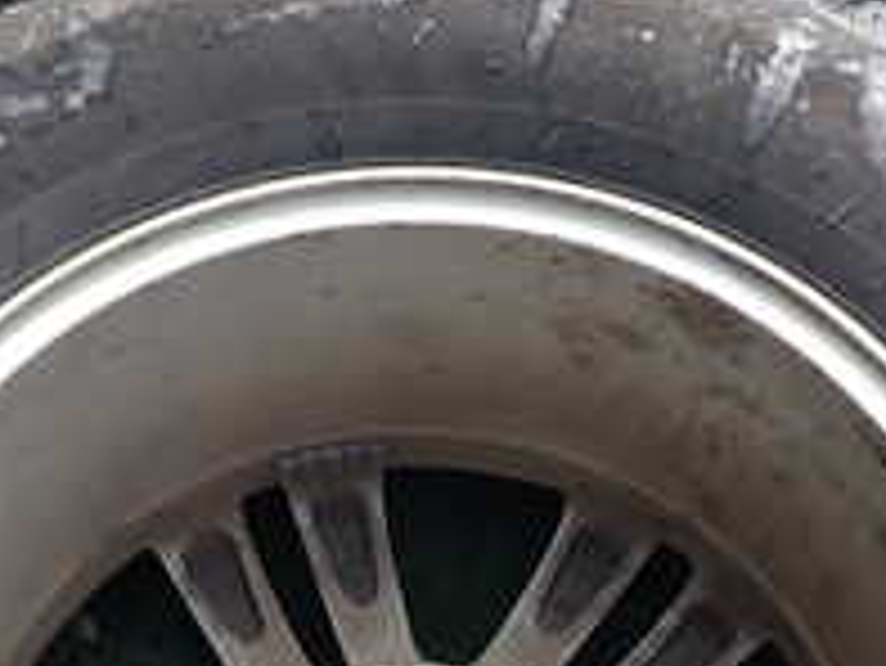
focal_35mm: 76
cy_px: 846
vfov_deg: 18.2
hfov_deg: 25.6
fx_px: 1946
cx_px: 396
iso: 100
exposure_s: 1/640
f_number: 2.8
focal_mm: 4.5
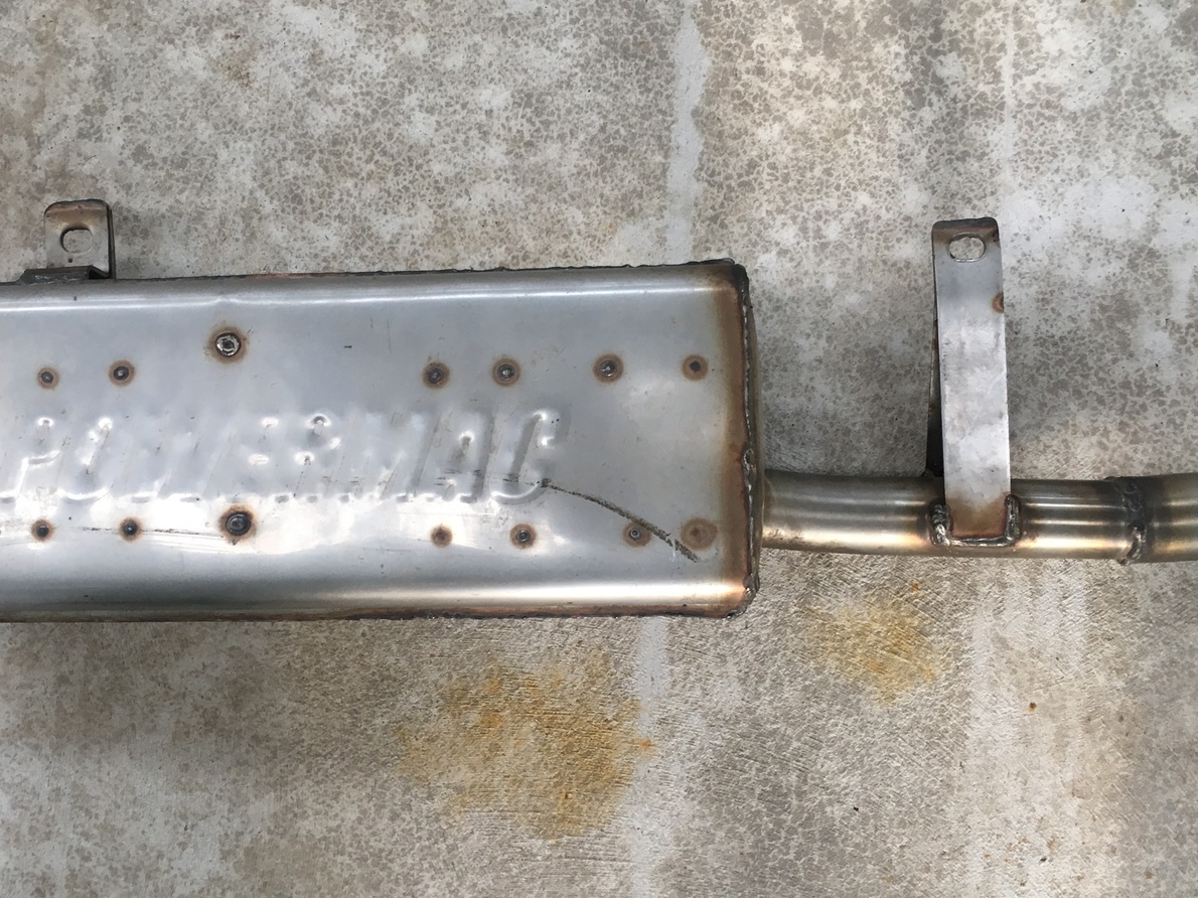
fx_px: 1349
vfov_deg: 36.8
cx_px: 522
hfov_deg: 47.8
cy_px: 468
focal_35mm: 39
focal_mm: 4.15
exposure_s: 1/33
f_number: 2.2
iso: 40
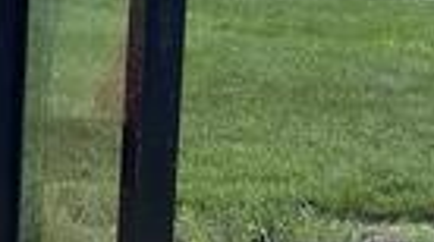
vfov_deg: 7.9
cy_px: 35
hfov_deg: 11.3
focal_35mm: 152
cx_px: -664
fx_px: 1746
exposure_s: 1/3058
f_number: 1.78
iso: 80
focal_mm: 6.86
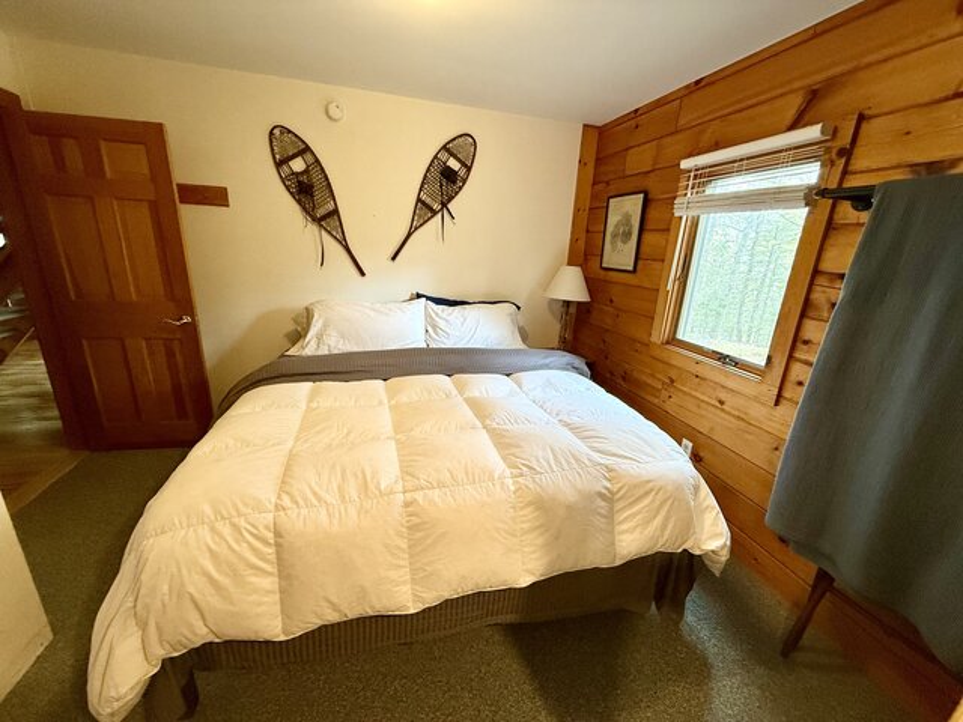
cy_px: 361
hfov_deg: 102.1
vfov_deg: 85.7
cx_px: 482
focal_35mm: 14
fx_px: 389
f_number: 2.2
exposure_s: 1/60
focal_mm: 2.22
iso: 400
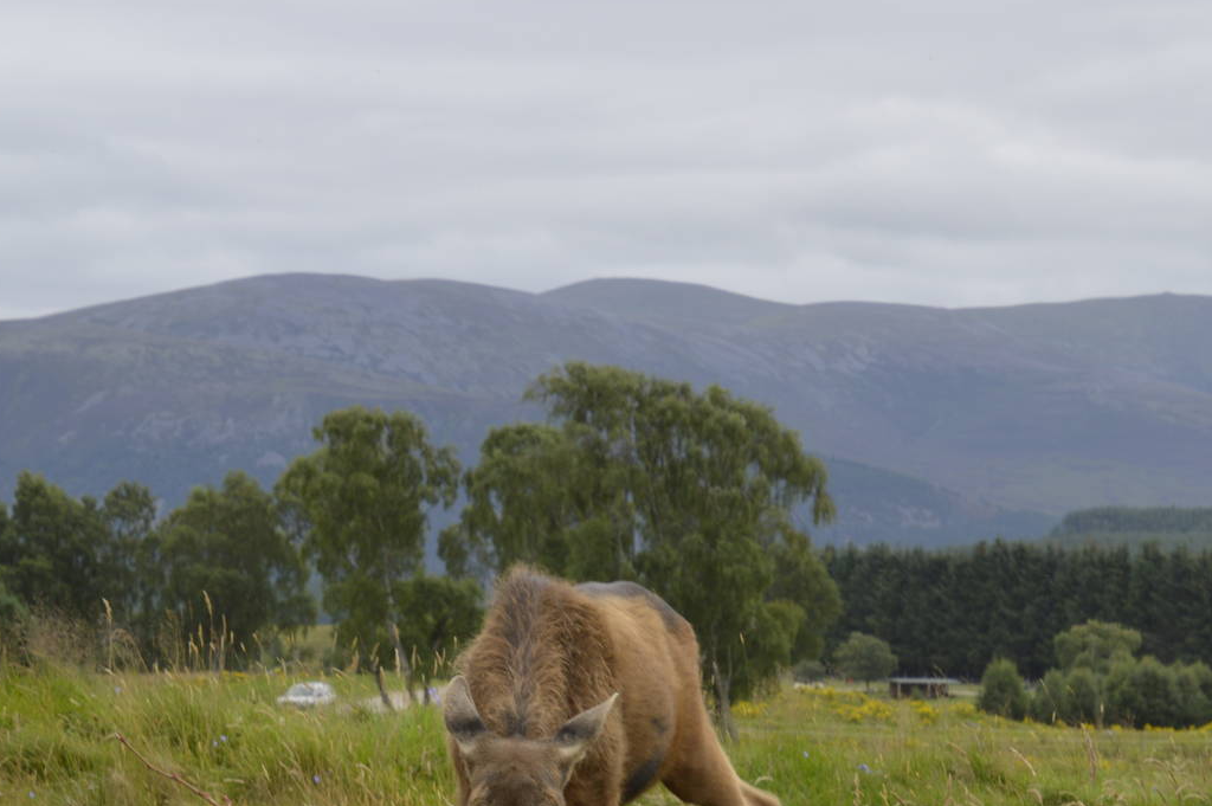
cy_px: 624
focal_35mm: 136
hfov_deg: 15.1
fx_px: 4575
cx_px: 683
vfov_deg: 10.0
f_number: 8
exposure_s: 1/125
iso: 220
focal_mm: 58
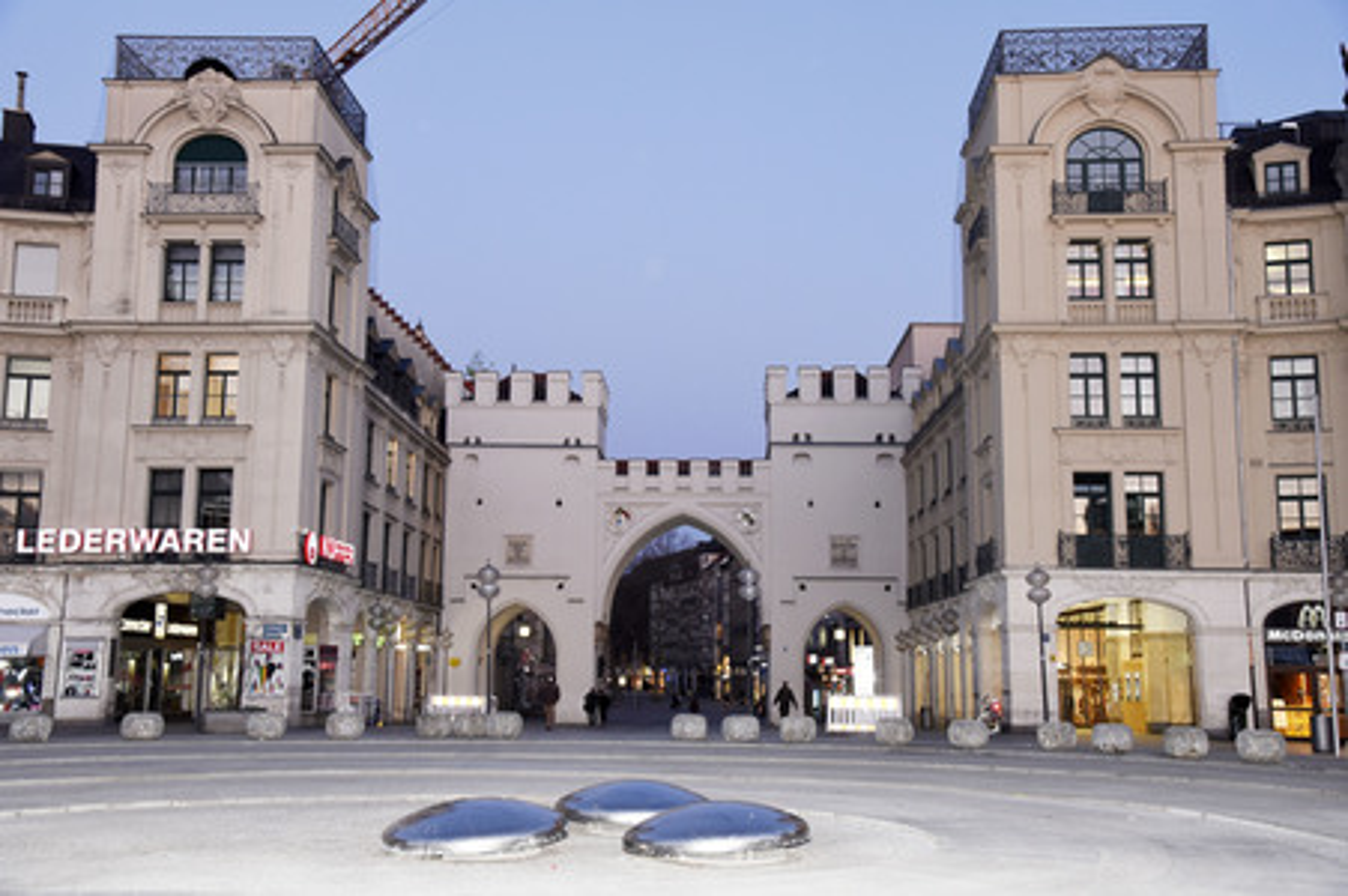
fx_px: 1422
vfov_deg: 35.0
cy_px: 448
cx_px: 674
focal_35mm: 38
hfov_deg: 50.7
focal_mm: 38
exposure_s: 1/60
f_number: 6.3
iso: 1600
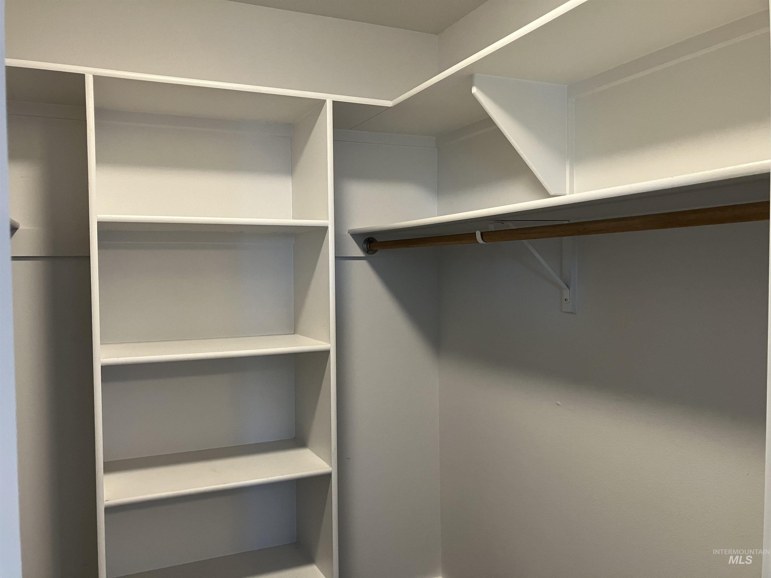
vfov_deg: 49.7
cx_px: 386
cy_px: 289
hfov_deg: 63.4
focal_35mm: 28
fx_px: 624
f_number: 1.8
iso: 125
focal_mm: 3.99
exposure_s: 1/60
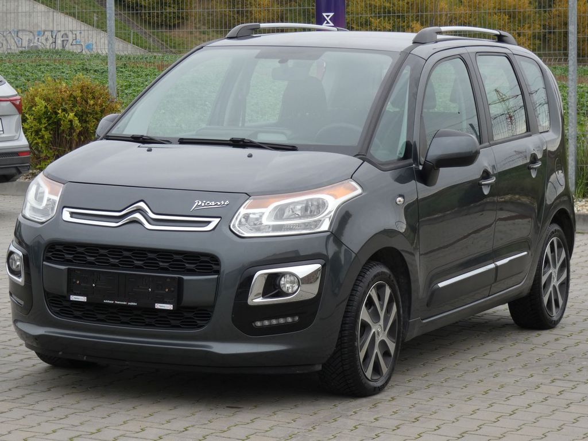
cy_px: 220
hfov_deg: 17.6
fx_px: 1902
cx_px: 294
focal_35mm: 112
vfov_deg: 13.2
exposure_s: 1/100
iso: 80
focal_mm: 20.1
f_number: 5.6
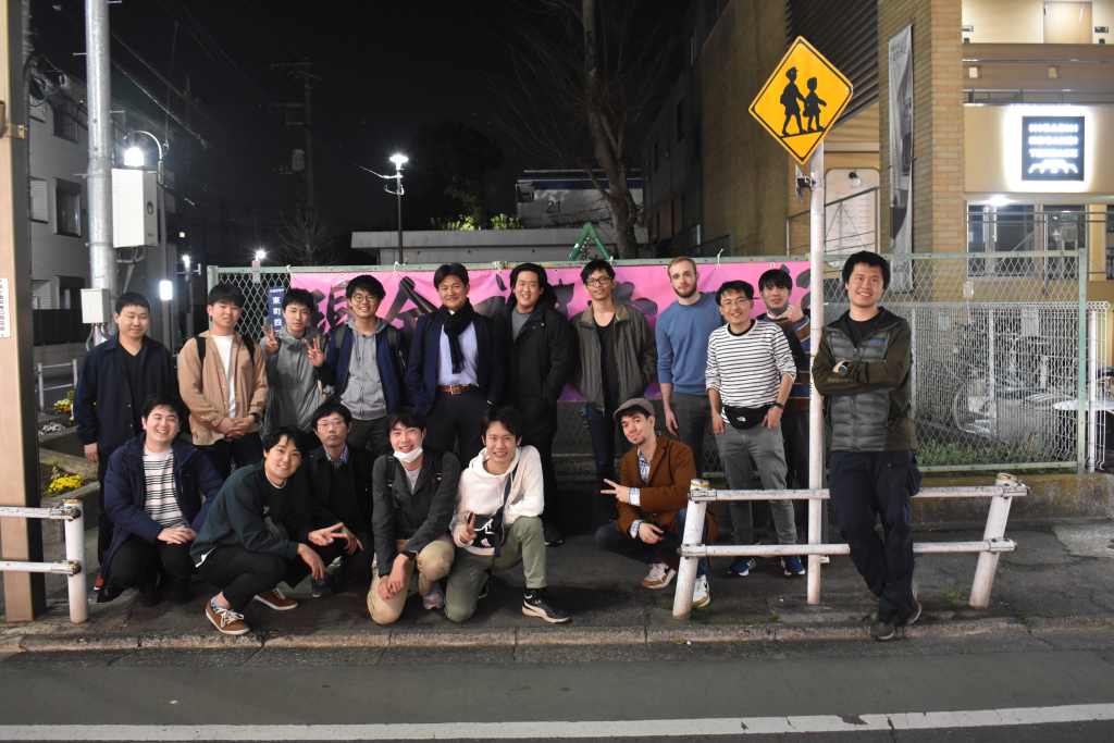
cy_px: 372
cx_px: 557
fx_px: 1021
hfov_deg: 57.2
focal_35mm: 33
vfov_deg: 40.0
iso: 2500
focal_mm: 22
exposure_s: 1/10
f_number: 6.3
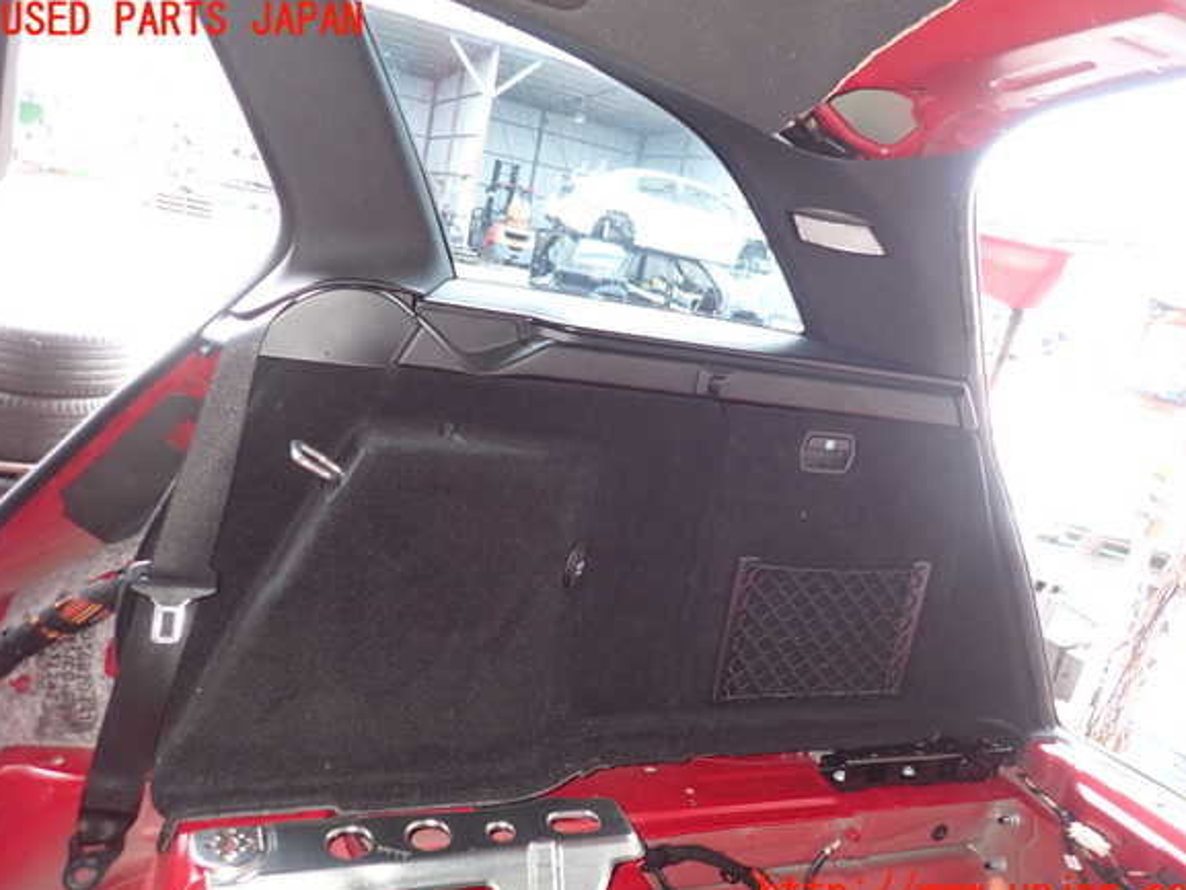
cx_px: 606
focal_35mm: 26
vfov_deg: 53.1
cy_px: 458
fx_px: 891
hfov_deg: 67.3
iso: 200
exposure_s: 1/30
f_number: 2
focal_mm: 4.5
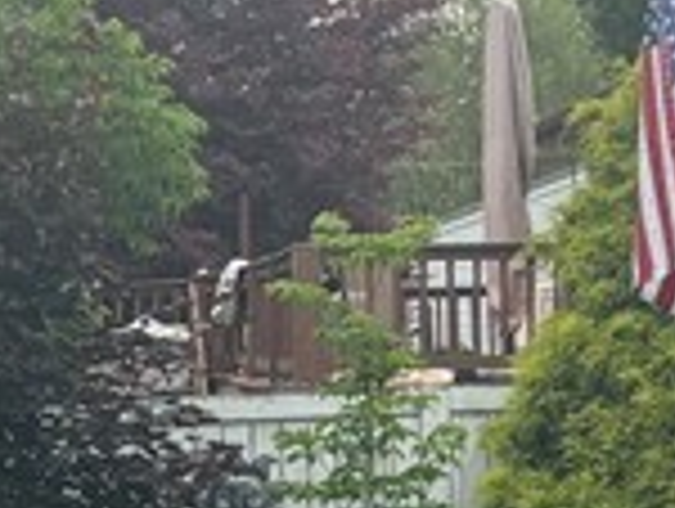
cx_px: 387
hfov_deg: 11.1
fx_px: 3457
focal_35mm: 177
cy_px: 701
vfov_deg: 8.3
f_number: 1.6
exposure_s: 1/1311
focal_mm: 5.96
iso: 50
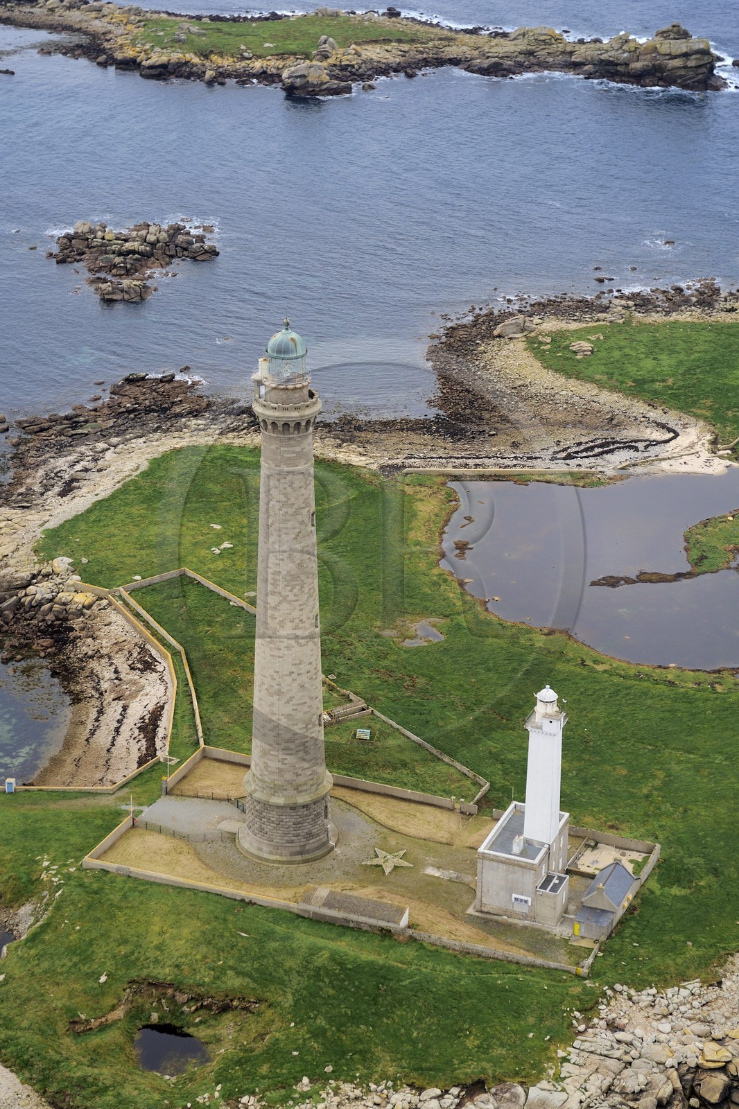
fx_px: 2156
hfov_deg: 19.4
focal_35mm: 70
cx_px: 370
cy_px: 554
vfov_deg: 28.8
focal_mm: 70
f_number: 3.5
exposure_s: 1/1000
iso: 400
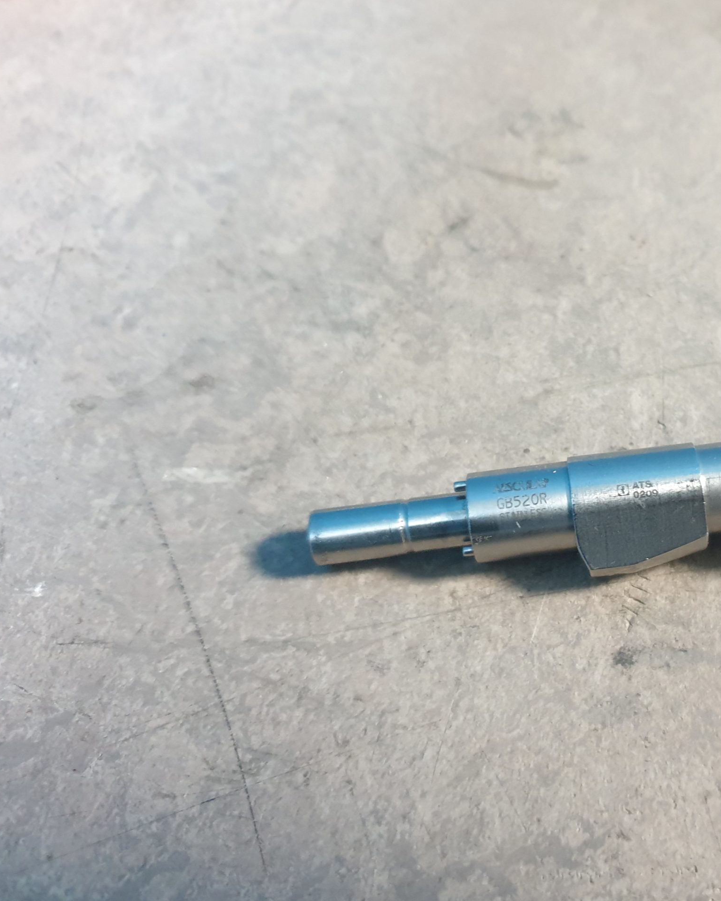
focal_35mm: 34
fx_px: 907
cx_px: 591
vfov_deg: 52.8
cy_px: 452
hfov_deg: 41.3
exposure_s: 1/33
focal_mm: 4.3
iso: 320
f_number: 1.5
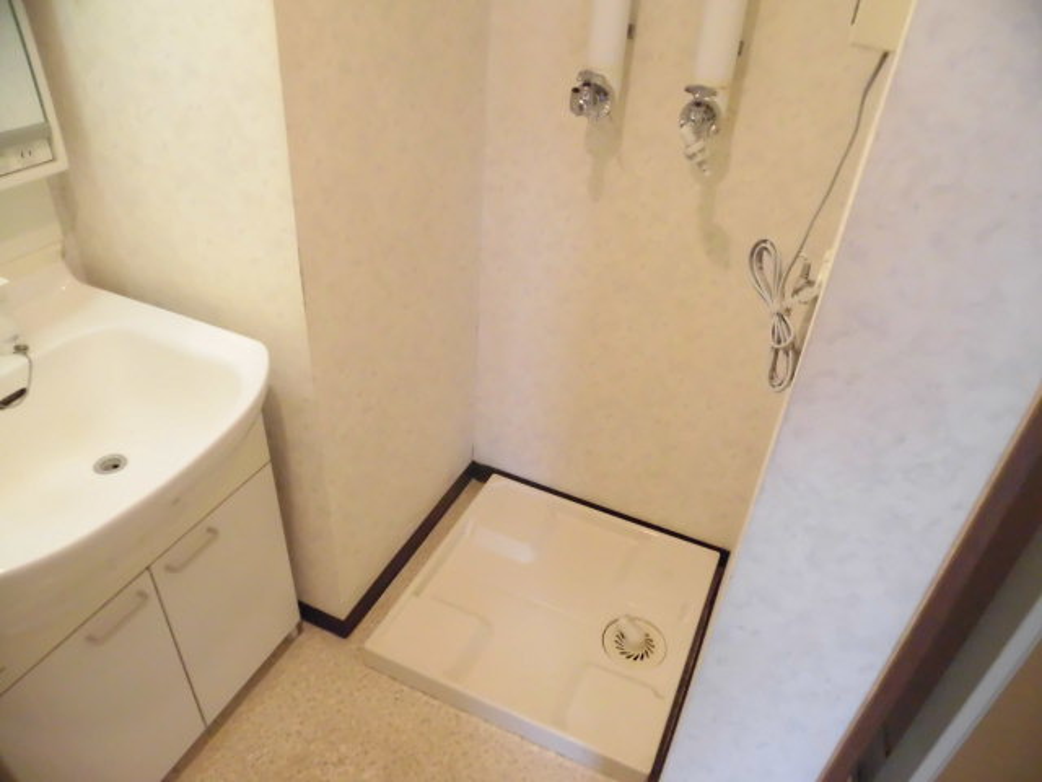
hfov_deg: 71.6
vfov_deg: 56.8
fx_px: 722
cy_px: 391
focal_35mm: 24
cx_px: 521
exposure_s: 1/100
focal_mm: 4.3
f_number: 3.1
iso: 800
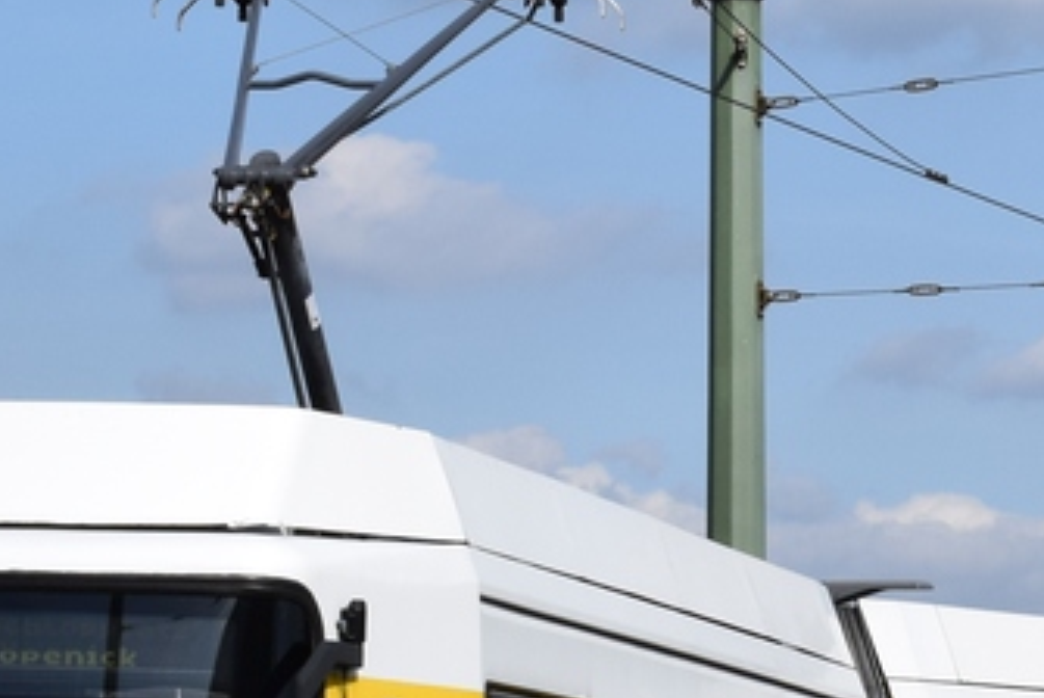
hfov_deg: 10.9
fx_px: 5450
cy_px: 617
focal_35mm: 188
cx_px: 982
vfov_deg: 7.3
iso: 200
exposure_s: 1/500
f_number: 11
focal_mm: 35
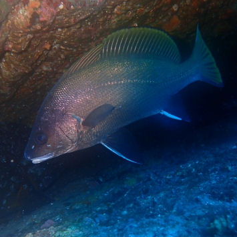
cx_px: 118
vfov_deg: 43.8
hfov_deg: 43.9
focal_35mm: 38
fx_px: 294
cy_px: 134
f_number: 2.8
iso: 200
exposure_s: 1/60
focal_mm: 4.5
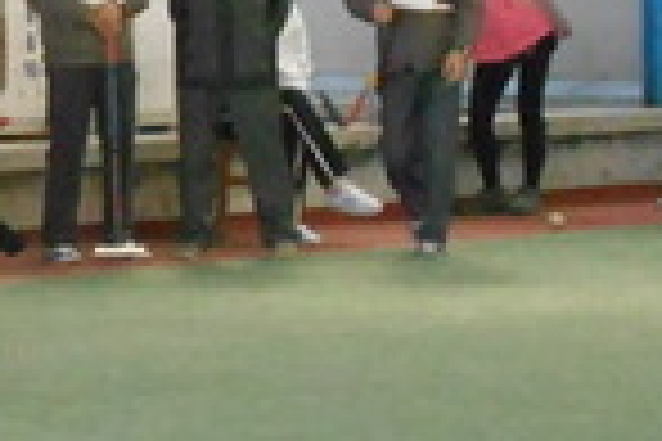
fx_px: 5167
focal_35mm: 281
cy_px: 86
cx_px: -383
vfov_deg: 4.9
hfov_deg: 7.2
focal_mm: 11.6
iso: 800
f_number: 5.3
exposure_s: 1/125
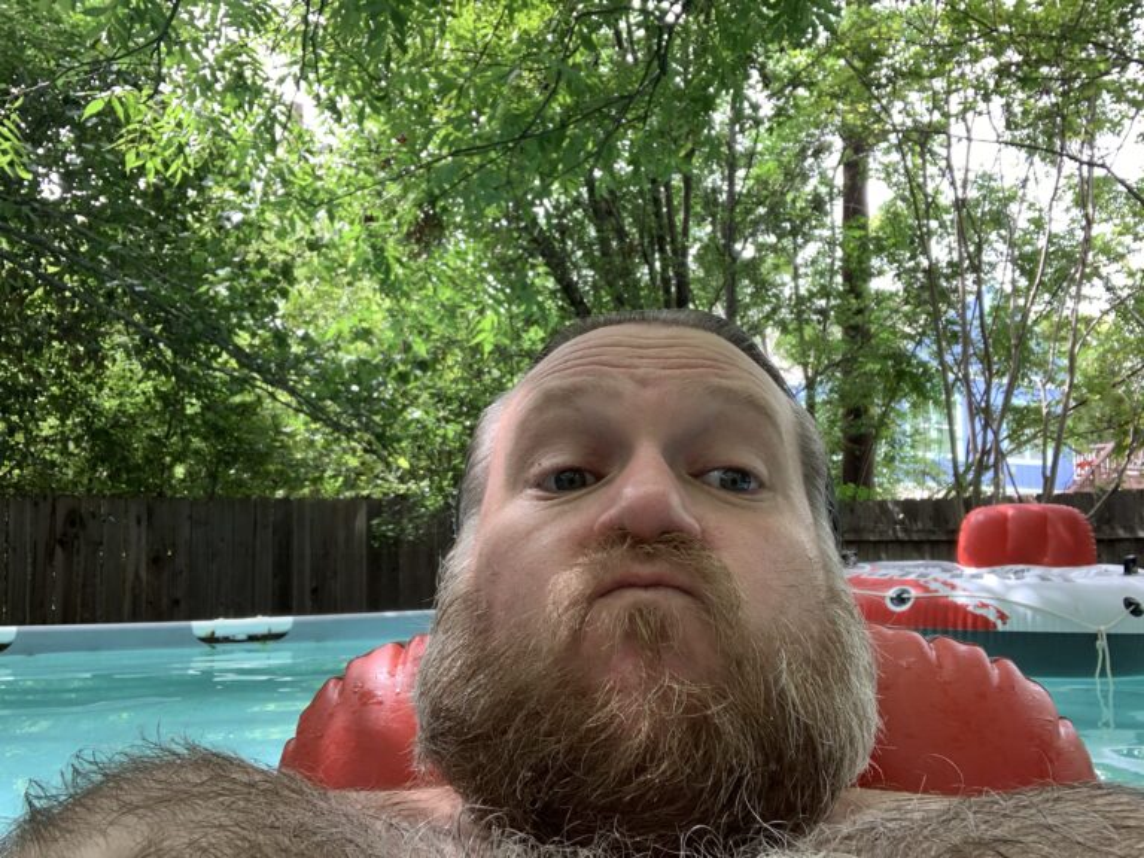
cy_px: 429
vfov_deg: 44.2
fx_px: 1058
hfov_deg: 56.8
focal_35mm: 32
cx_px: 572
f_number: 2.2
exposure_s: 1/121
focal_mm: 2.87
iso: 64
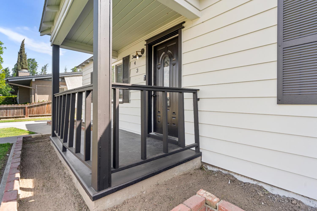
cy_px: 106
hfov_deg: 93.3
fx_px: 150
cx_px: 158
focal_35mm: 17
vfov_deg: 70.4
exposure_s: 1/320
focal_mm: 17
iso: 160
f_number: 8
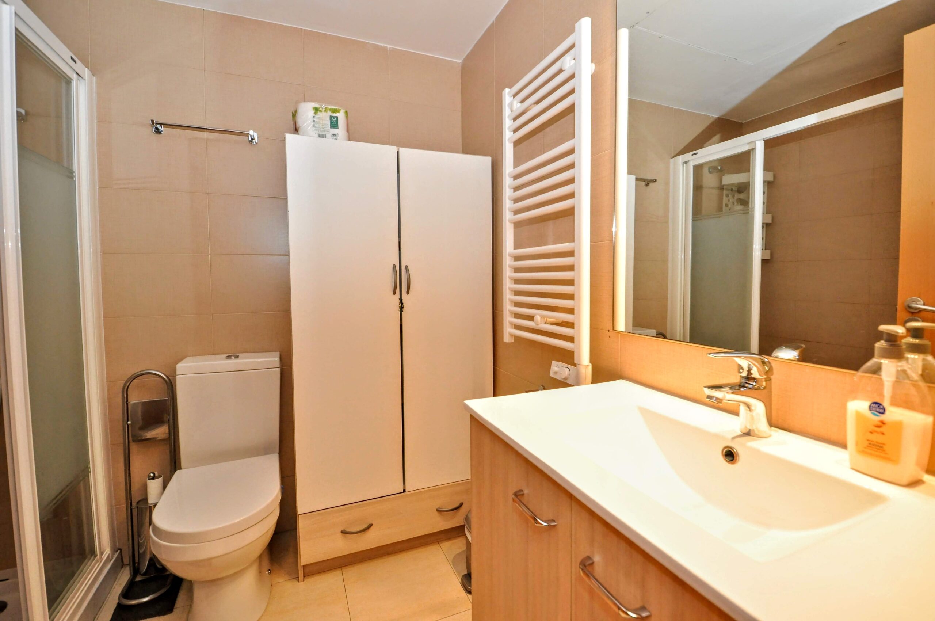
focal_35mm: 15
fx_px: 389
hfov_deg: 100.5
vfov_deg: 77.2
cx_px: 468
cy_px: 310
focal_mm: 10
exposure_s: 1/60
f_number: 5.6
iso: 800
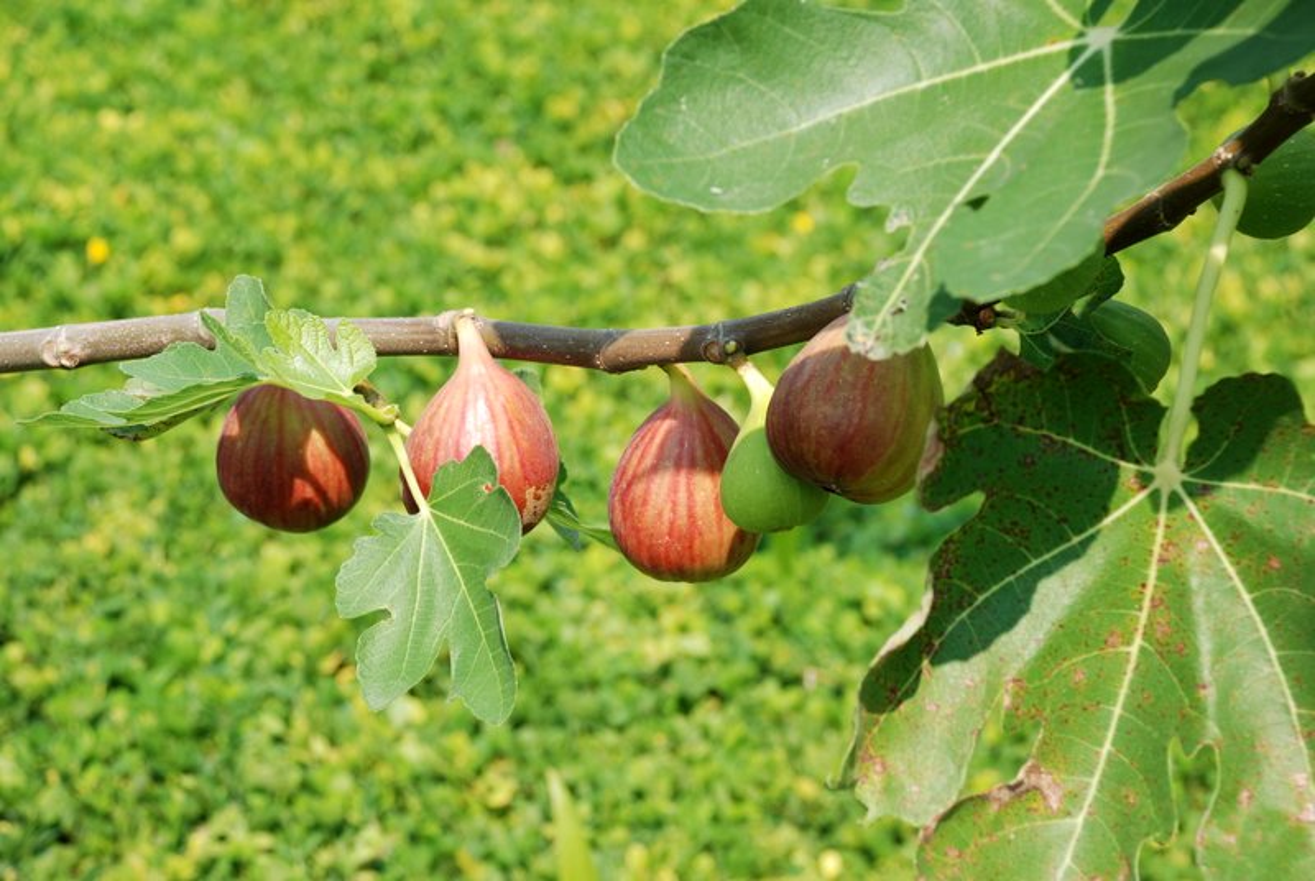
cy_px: 440
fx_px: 3841
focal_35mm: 105
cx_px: 658
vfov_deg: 13.1
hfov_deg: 19.4
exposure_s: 1/80
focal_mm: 70
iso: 100
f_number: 5.6
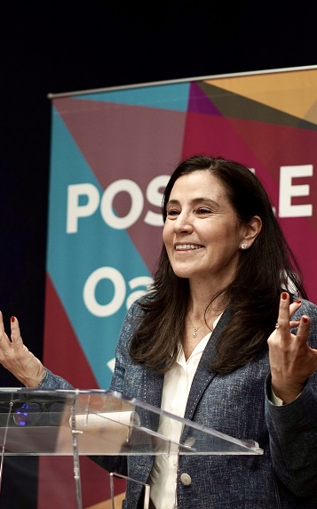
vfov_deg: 16.4
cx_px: 151
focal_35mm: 127
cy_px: 273
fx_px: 1757
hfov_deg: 10.3
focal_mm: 50
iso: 500
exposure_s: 1/320
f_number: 1.8
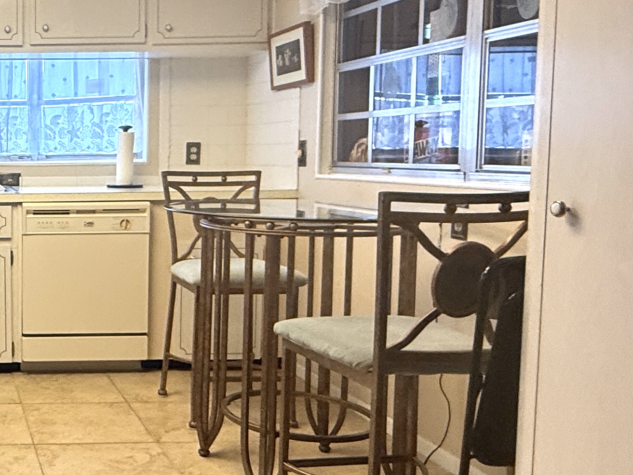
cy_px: 214
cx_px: -54
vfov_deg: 33.6
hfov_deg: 37.2
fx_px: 786
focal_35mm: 43
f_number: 2.2
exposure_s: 1/120
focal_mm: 2.22
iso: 160
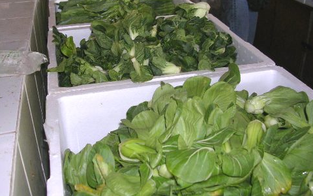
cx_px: 151
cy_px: 79
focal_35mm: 42
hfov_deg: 47.2
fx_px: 358
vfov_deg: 30.5
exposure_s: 1/60.1
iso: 50
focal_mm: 5.8
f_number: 2.8
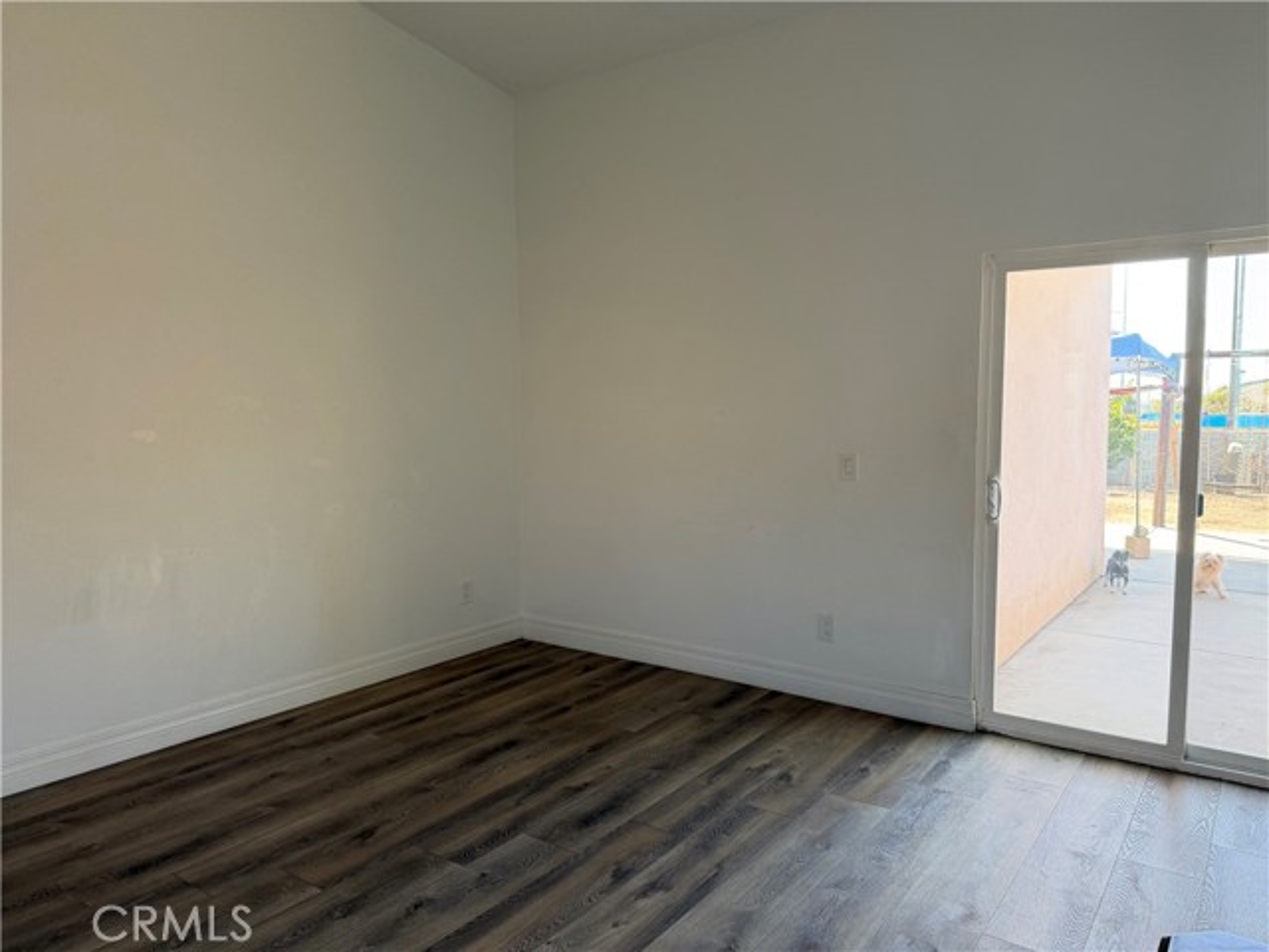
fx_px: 880
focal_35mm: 24
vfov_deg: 56.8
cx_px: 634
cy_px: 476
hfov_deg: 71.6
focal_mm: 6.76
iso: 125
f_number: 1.78
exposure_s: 1/120
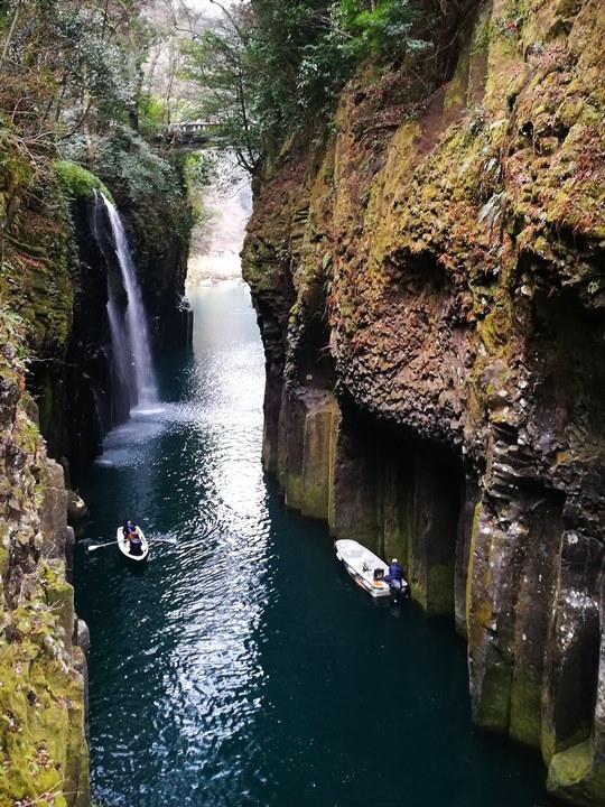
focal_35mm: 38
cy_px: 404
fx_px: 886
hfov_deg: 37.7
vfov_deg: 49.0
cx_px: 302
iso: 250
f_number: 2.2
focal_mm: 4.5
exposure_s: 1/30
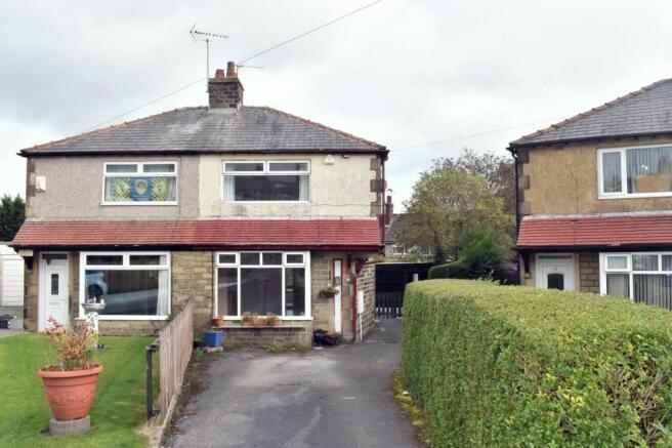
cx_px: 336
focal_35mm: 30
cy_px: 224
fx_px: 560
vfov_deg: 43.6
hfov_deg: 61.9
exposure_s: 1/200
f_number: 18
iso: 800
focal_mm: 20
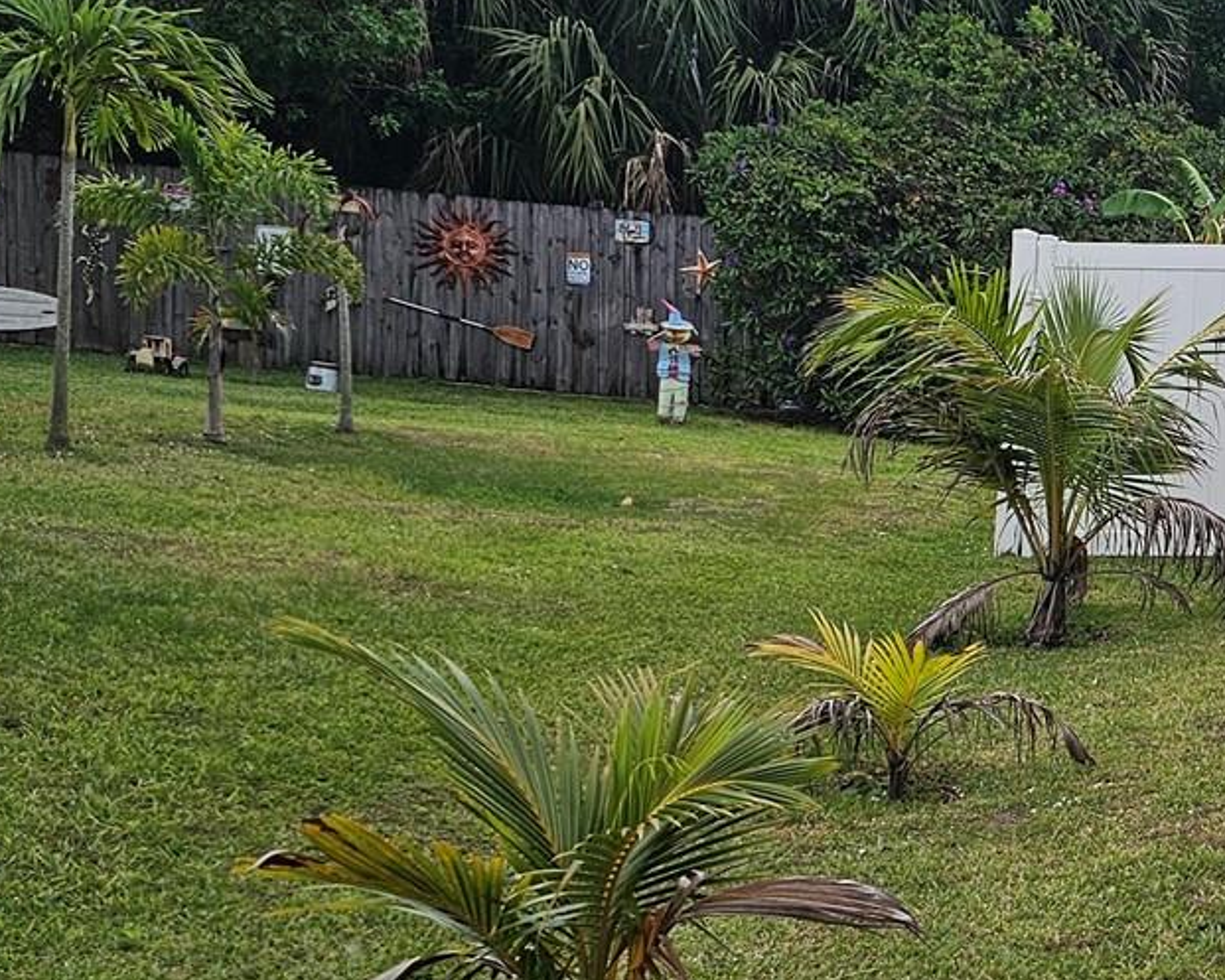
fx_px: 2683
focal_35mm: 74
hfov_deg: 21.2
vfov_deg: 20.5
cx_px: 1898
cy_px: 771
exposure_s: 1/309
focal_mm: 6.3
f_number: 1.7
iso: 10
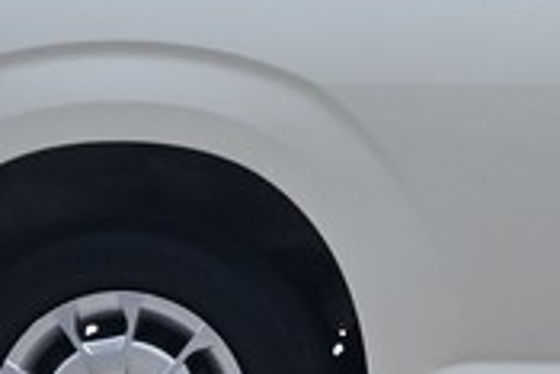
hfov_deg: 7.6
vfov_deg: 5.2
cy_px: 8
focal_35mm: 264
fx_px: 4110
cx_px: 941
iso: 400
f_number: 6.7
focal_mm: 28
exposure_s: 1/350
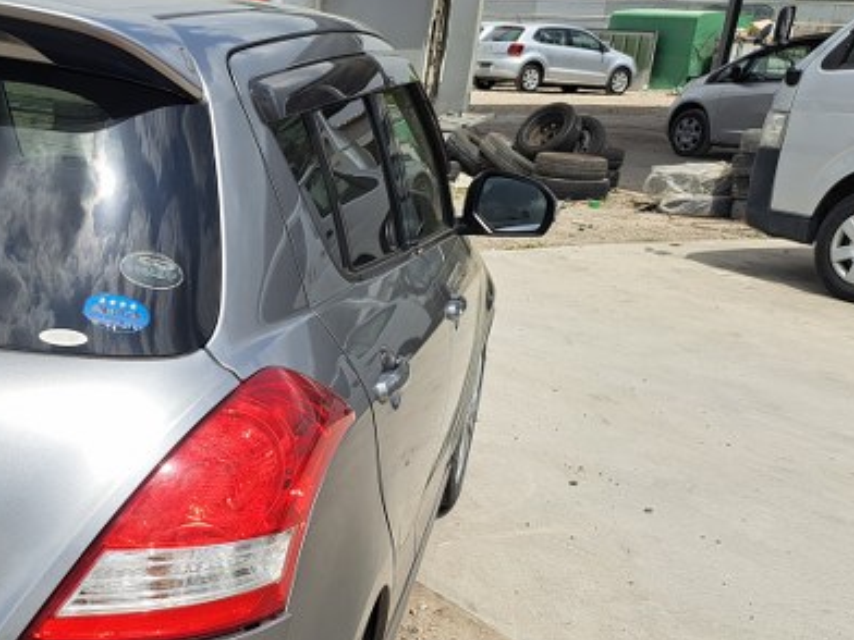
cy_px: 492
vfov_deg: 29.1
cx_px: 76
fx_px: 1209
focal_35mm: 49
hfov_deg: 36.4
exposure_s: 1/1529
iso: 50
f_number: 1.8
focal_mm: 5.23
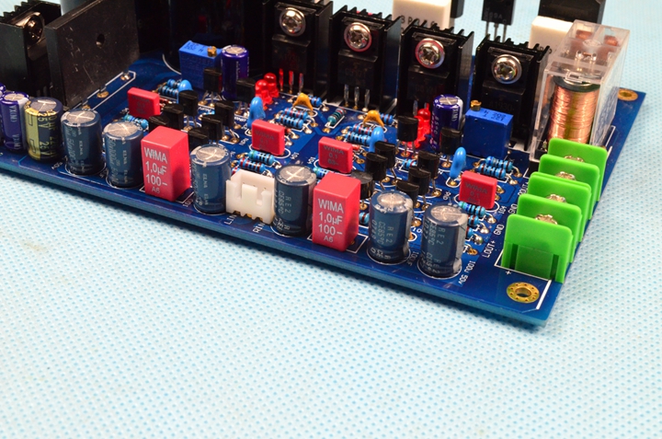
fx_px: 1101
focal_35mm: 60
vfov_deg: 22.5
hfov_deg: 33.5
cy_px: 220
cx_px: 331
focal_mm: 40
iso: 2500
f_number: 14
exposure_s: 1/25
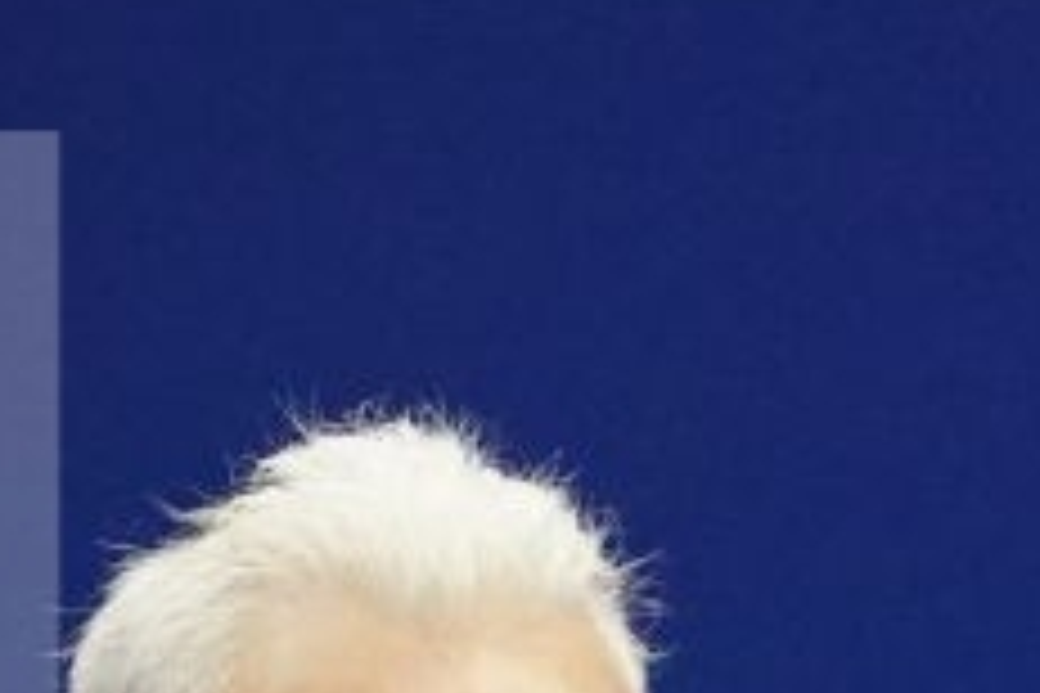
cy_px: 2133
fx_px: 45005
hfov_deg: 1.3
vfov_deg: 0.9
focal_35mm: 1558
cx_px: -360
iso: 6400
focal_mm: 200
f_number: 2.8
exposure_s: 1/1000
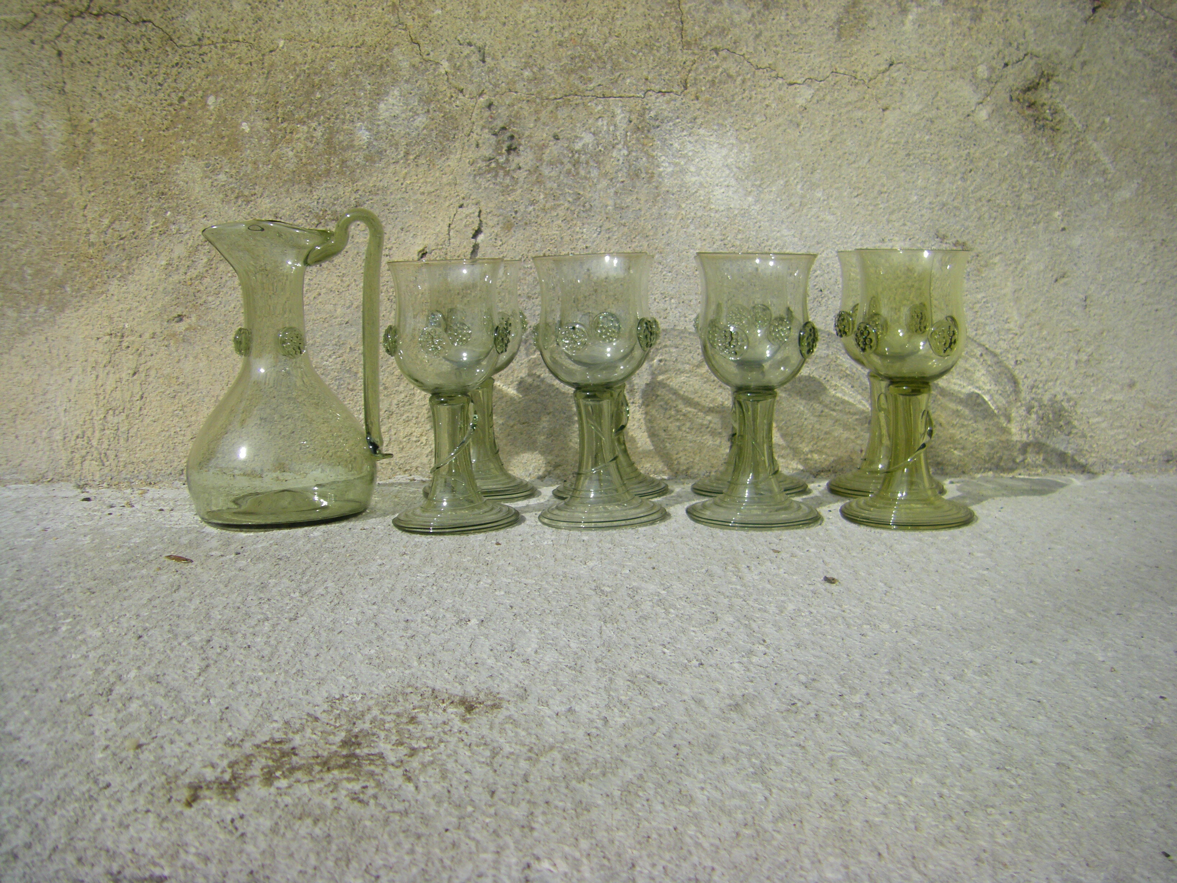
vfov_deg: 37.7
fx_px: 1292
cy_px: 442
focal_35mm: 38
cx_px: 588
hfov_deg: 49.0
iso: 64
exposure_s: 1/320
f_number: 7
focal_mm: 6.3
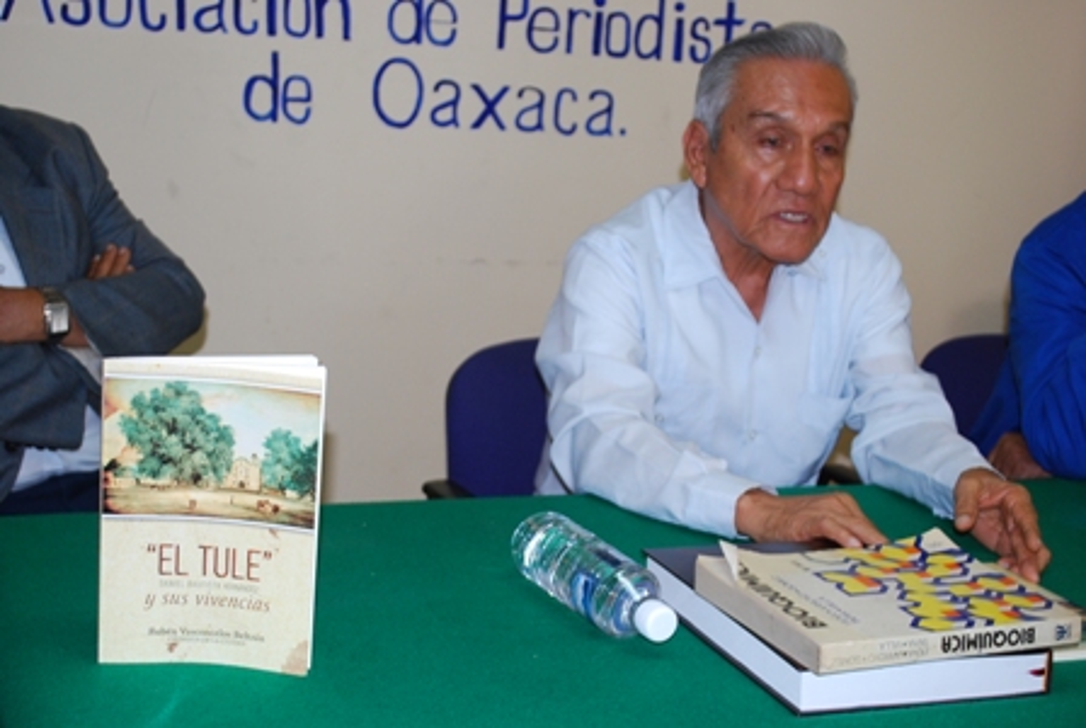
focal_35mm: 52
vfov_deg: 25.8
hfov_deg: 37.8
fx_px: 1586
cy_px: 364
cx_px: 543
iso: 400
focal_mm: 35
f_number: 5.3
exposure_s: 1/25
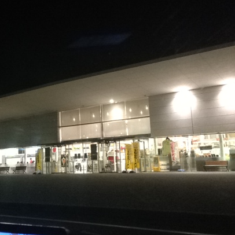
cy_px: 107
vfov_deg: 36.8
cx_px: 71
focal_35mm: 46
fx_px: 353
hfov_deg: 36.3
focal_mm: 4.13
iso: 1250
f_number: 2.4
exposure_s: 1/30
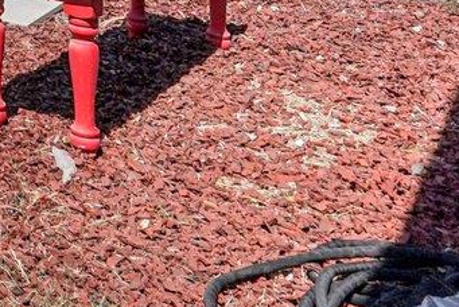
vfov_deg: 13.5
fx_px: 1072
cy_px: -337
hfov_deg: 16.8
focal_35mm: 84
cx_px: -503
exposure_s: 1/2000
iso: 400
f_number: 8
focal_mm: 14
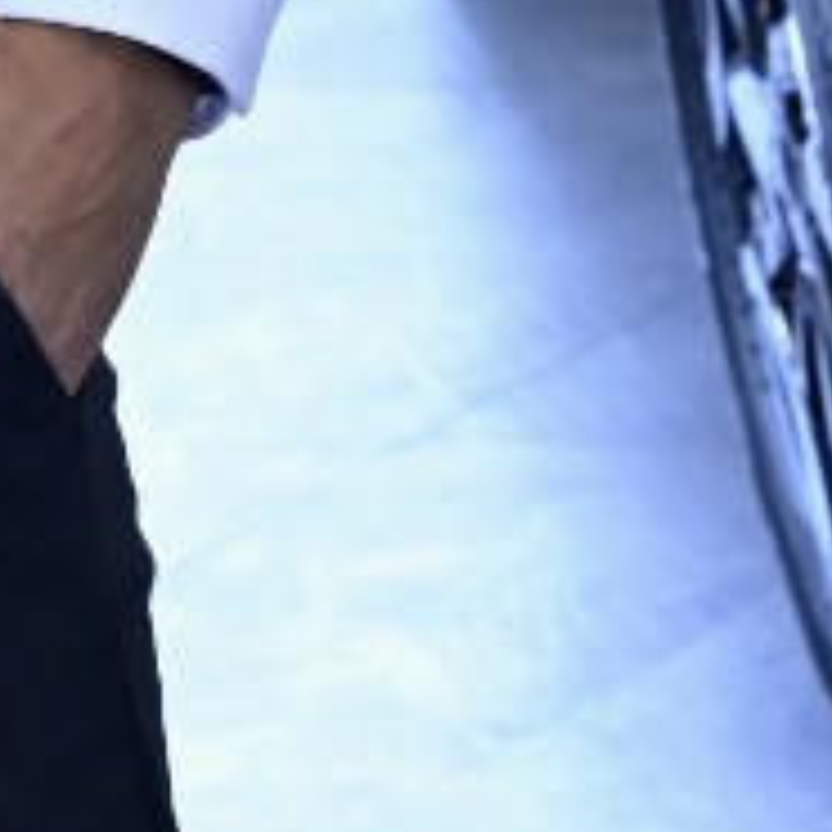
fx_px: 8511
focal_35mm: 313
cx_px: -522
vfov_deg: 5.4
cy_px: -1205
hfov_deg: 5.5
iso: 500
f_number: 5
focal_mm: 42
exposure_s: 1/80
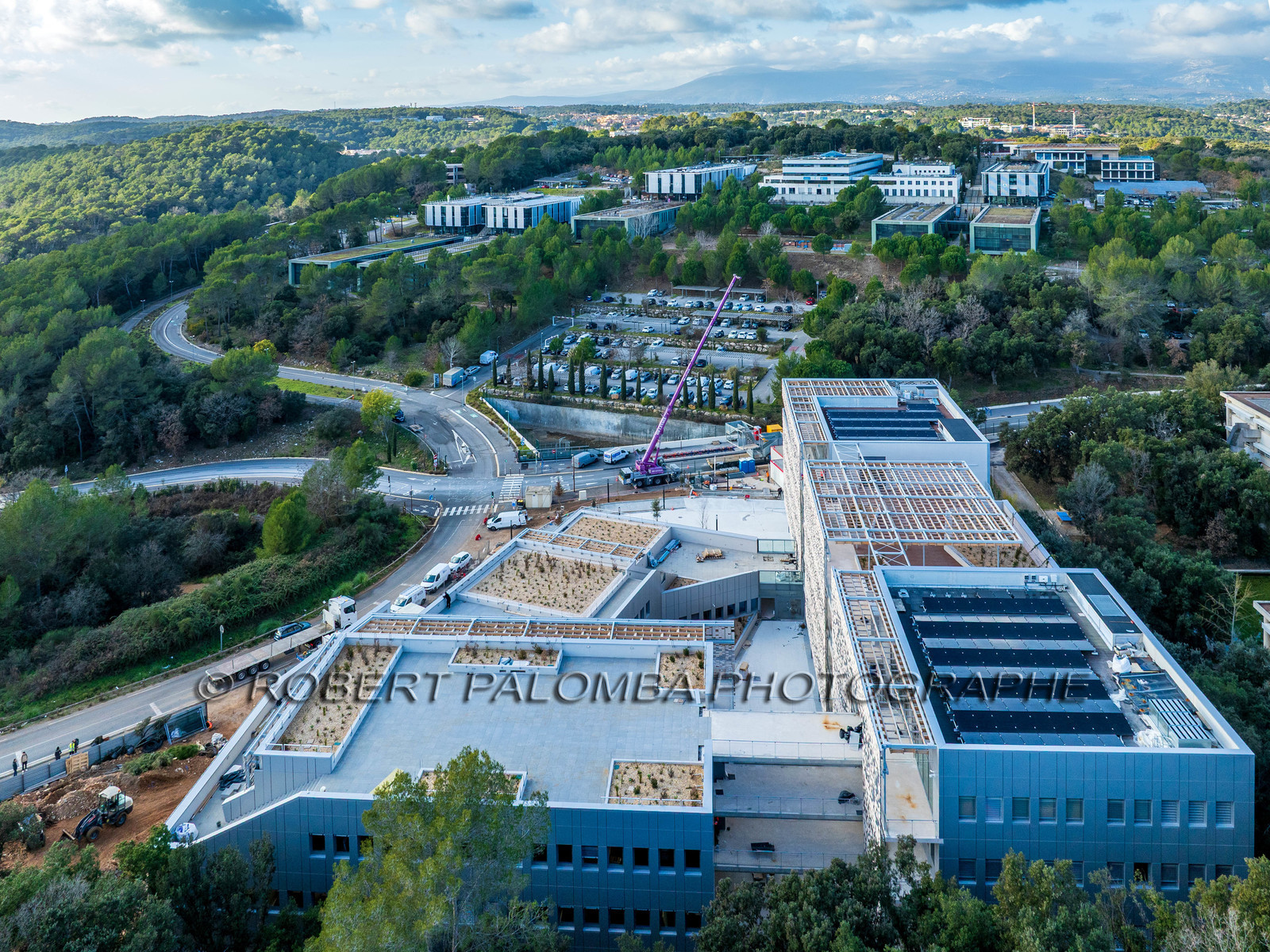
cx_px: 635
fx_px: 881
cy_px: 476
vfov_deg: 56.8
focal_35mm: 24
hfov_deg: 71.6
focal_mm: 12.3
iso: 100
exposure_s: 1/240
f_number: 5.6
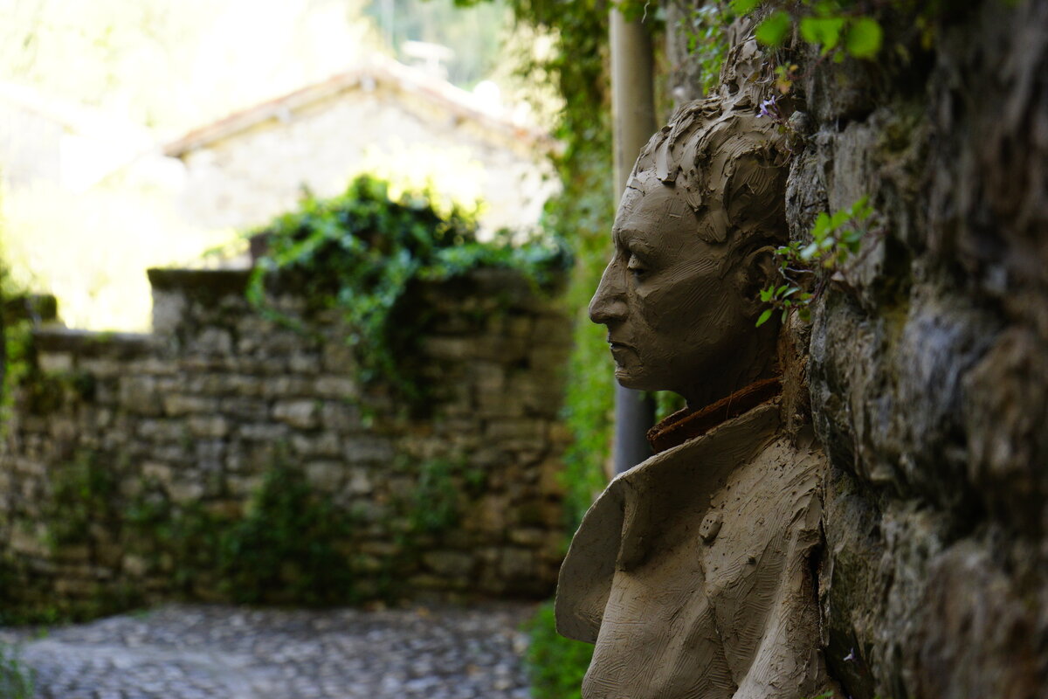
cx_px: 524
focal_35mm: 70
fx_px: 2038
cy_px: 350
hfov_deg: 28.8
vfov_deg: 19.5
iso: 1000
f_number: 5.6
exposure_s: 1/100
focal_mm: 70
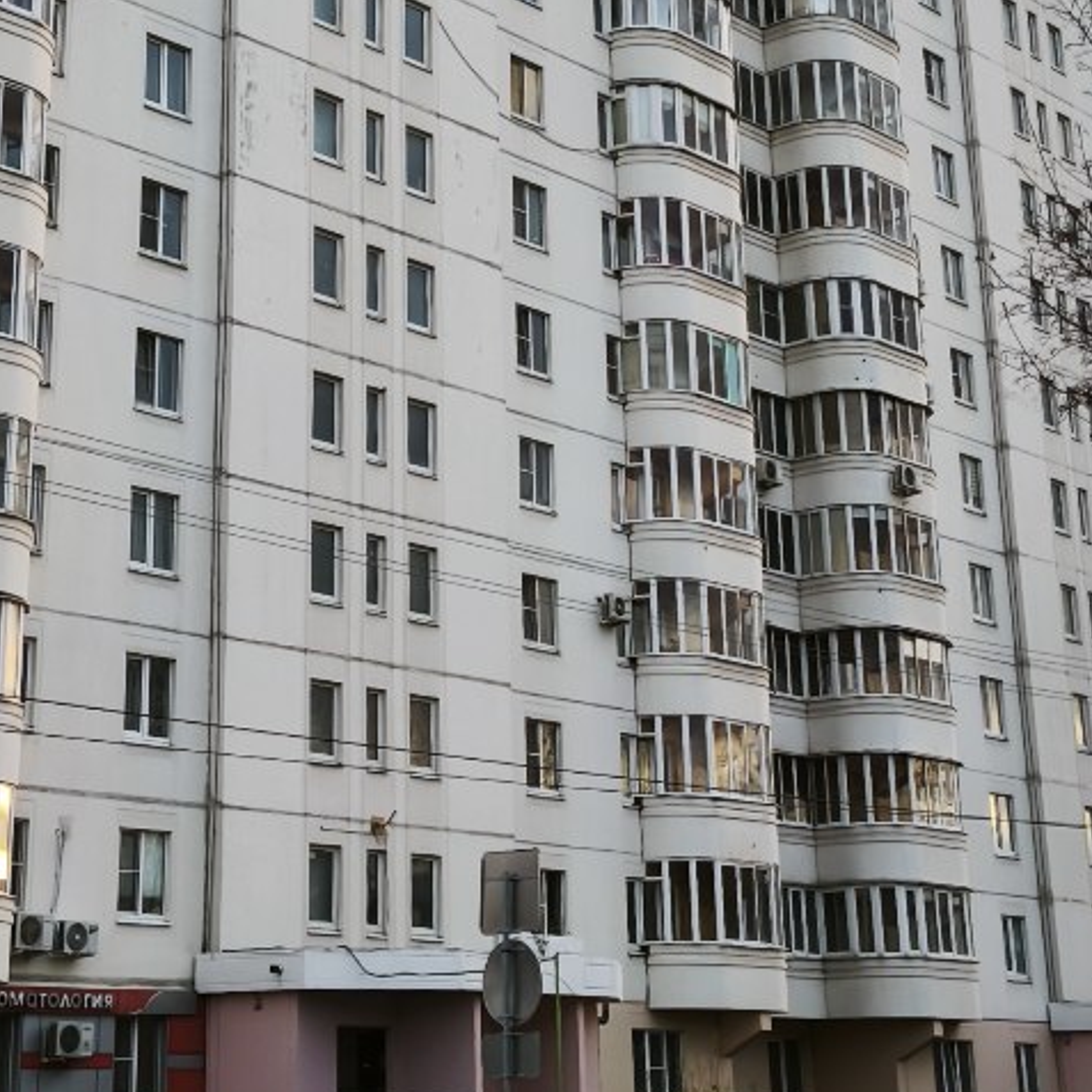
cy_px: -39
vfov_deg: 27.2
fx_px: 2106
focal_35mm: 59
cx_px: 395
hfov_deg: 28.9
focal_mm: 5.35
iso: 80
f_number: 1.7
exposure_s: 1/106
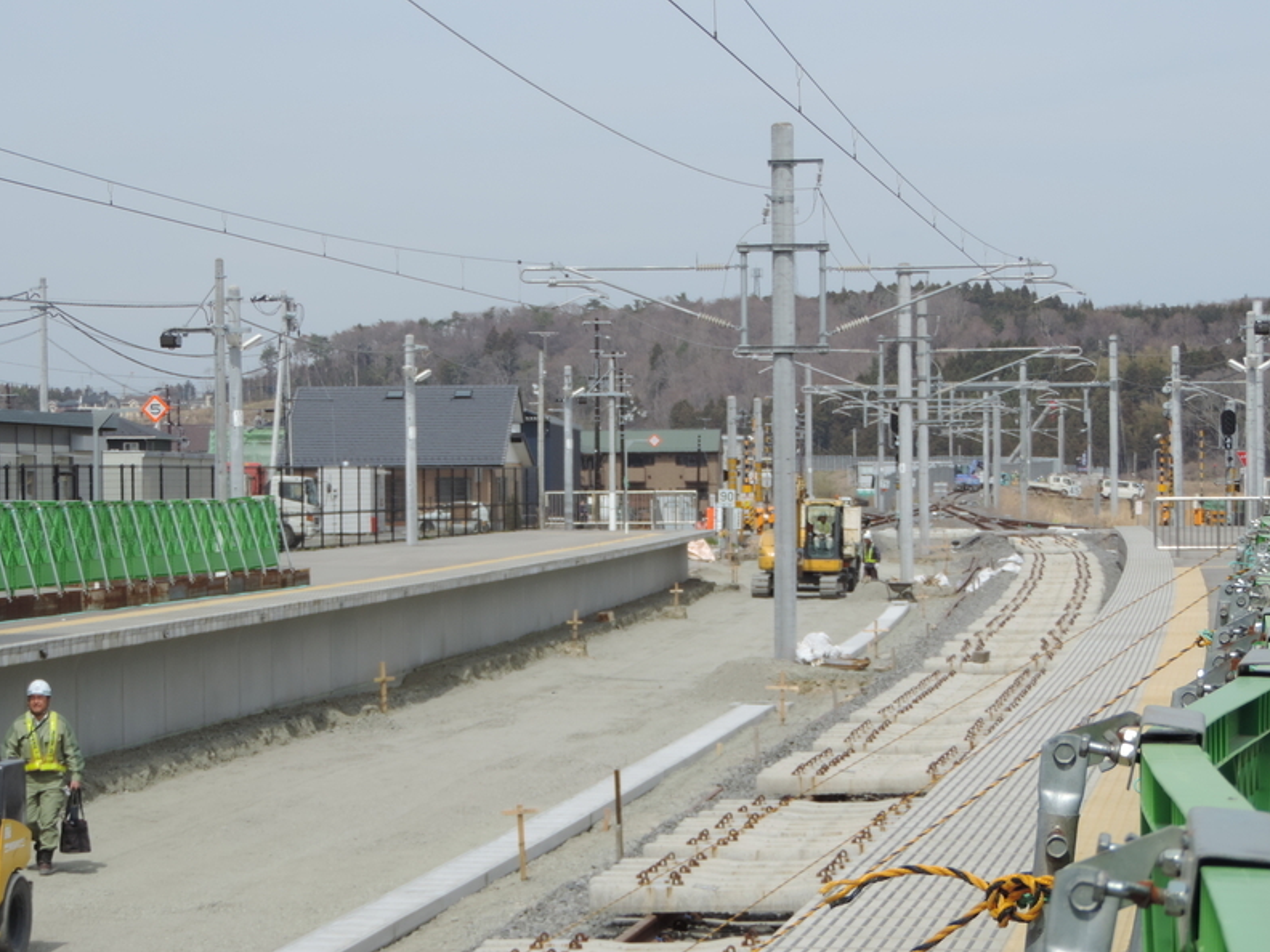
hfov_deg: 18.5
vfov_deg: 14.0
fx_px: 3889
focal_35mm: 106
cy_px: 478
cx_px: 640
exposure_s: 1/800
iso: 80
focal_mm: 18.7
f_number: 4.2
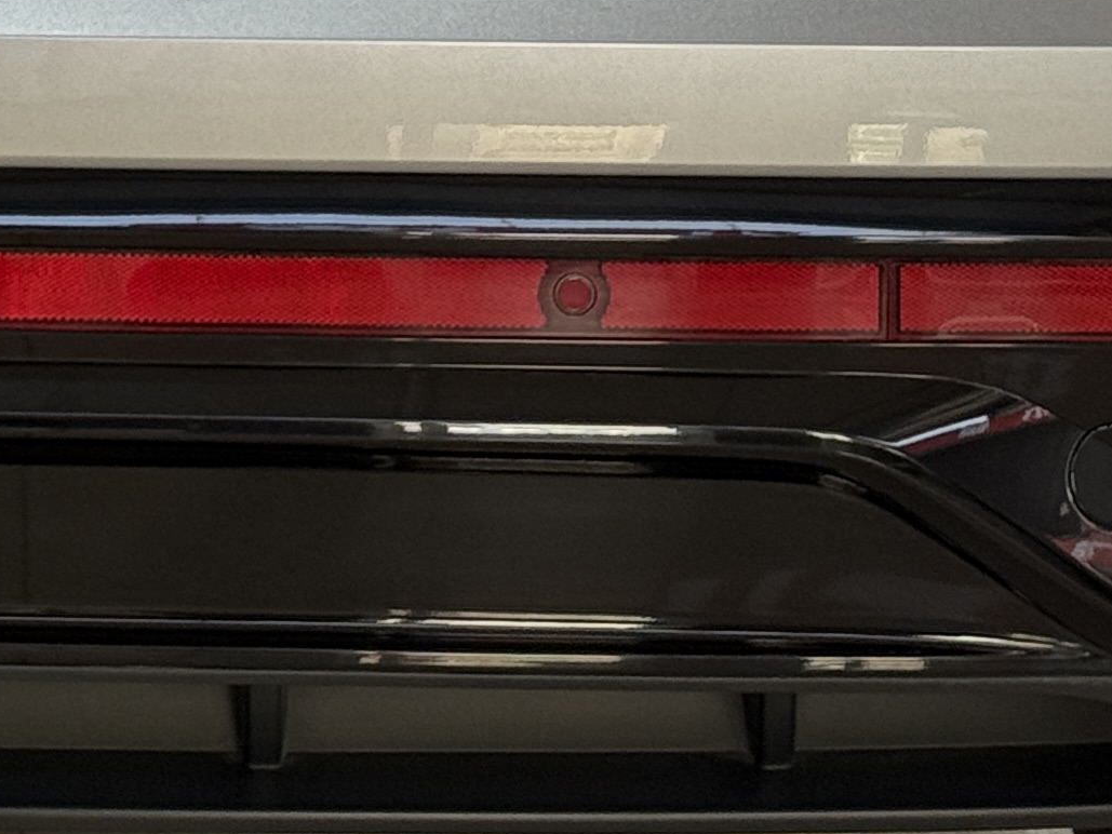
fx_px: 6040
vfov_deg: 7.7
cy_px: -490
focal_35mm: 188
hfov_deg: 10.4
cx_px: -203
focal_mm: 6.76
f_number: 1.78
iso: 64
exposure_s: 1/121
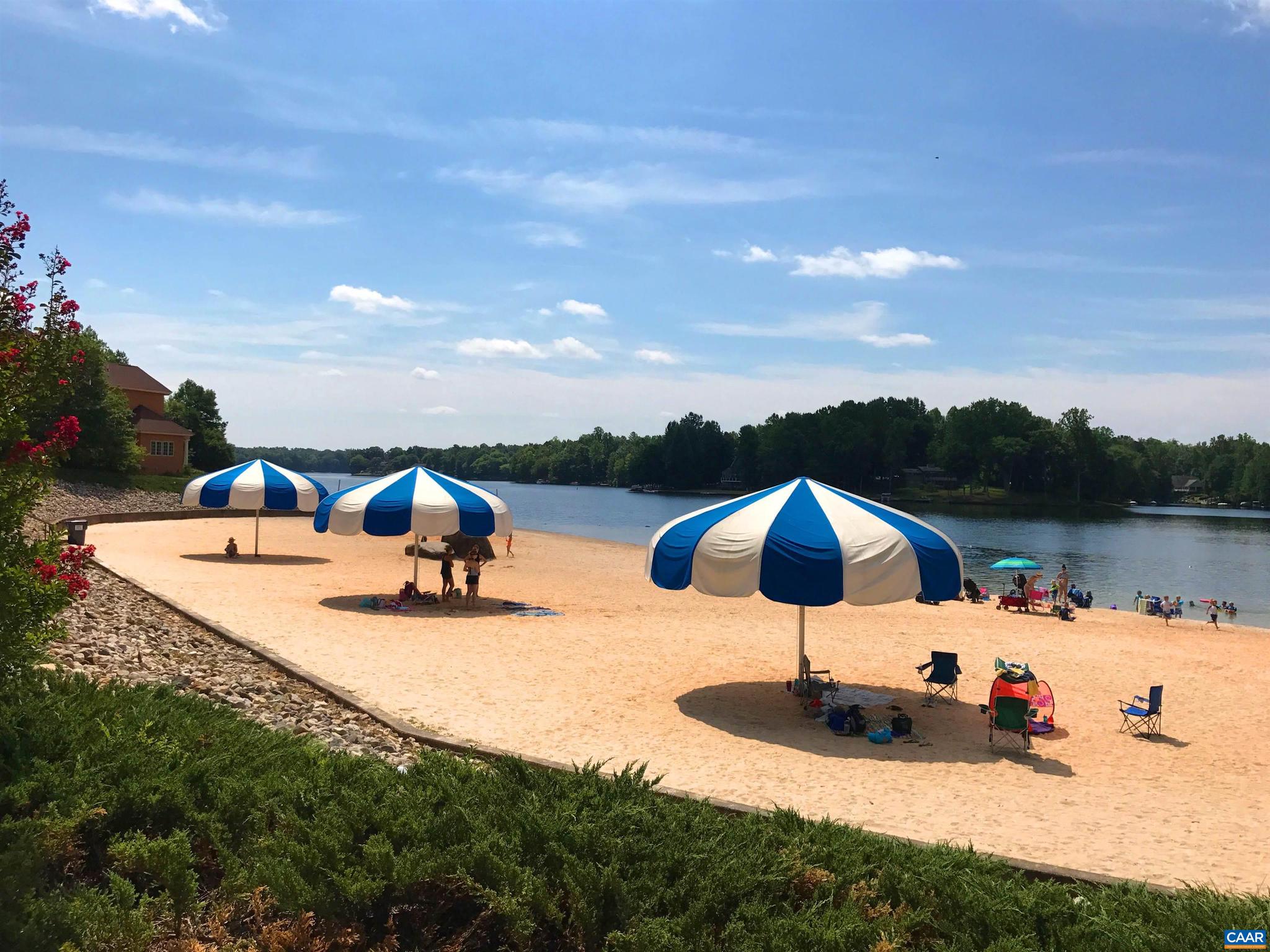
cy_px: 476
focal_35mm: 28
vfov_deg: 49.7
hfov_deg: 63.4
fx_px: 1027
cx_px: 635
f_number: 1.8
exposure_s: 1/5650
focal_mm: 3.99
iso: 25
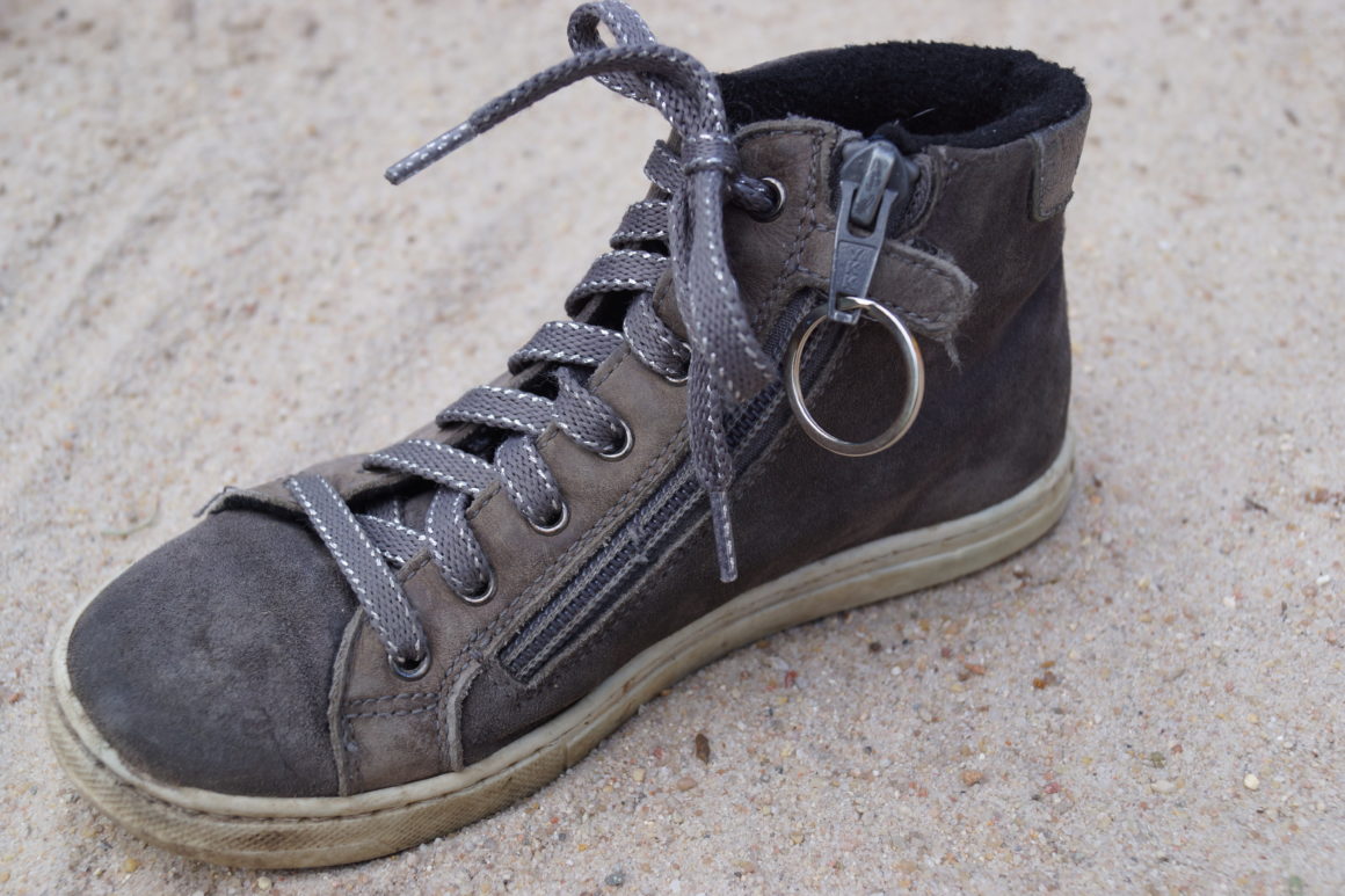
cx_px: 672
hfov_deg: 46.4
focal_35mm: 42
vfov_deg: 31.9
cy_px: 448
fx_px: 1569
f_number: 6.3
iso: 100
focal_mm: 28
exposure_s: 1/125
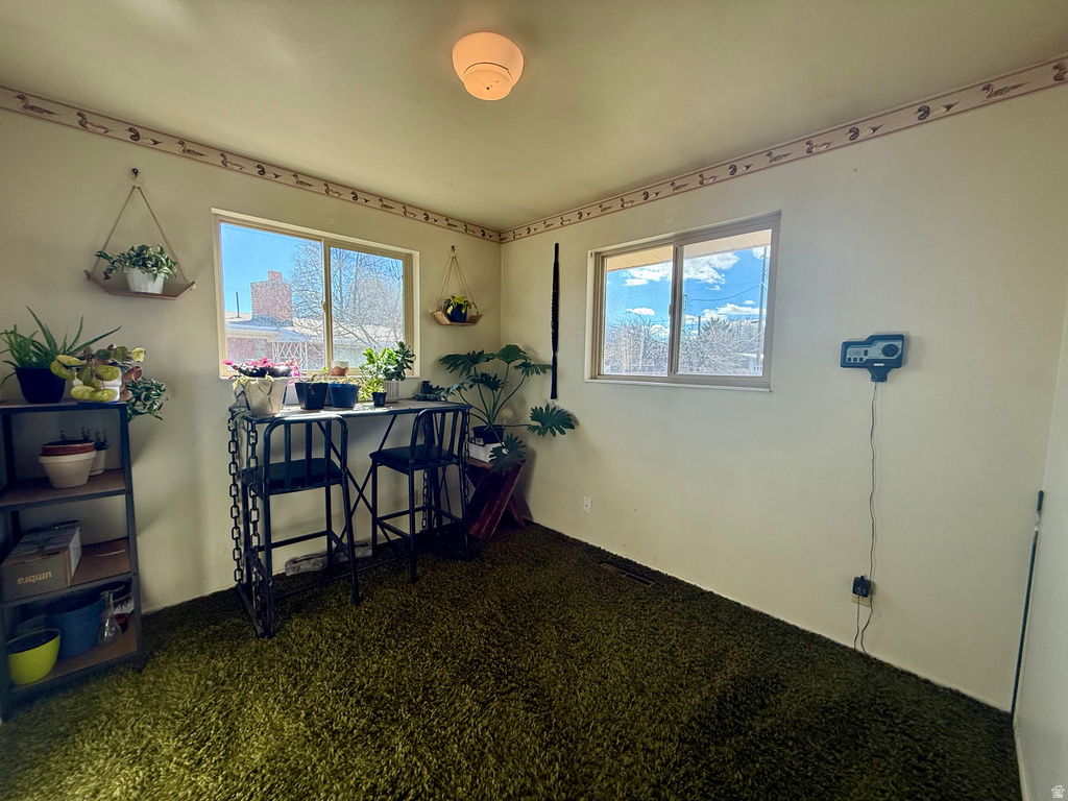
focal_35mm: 14
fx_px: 432
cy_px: 400
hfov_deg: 102.1
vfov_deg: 85.7
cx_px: 534
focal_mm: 2.22
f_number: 2.2
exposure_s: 1/203
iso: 64
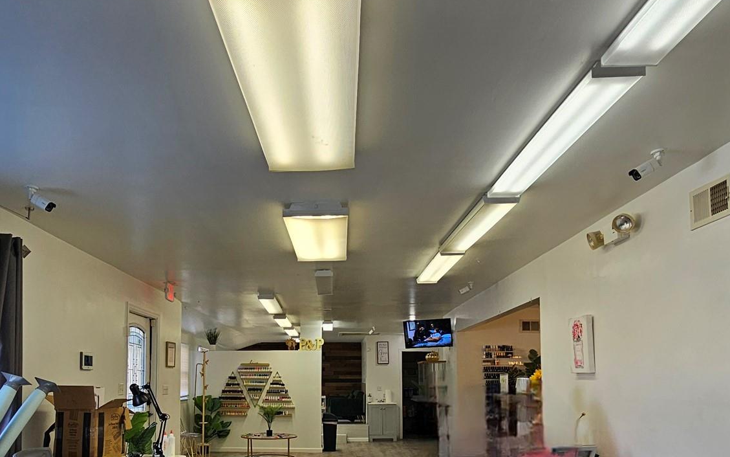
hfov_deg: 71.9
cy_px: 353
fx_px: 497
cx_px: 299
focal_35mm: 25
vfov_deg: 47.1
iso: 50
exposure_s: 1/122
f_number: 2.2
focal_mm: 2.2
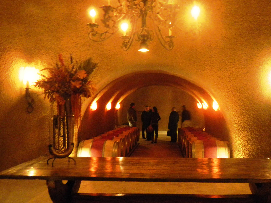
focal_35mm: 35
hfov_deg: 52.5
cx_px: 154
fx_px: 274
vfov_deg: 40.7
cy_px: 109
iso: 400
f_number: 3.9
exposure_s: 1/2.1
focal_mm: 5
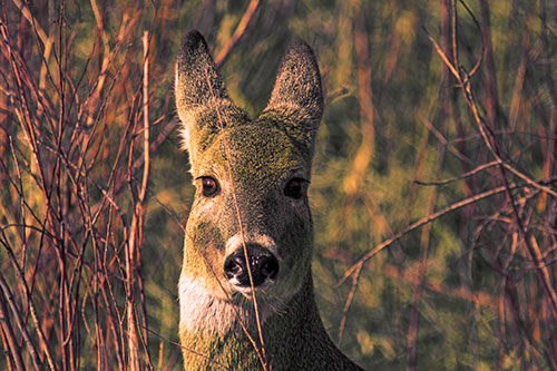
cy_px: 186
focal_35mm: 1050
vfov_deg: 1.3
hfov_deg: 2.0
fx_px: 16240
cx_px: 278
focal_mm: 1050
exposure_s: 1/1250
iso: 1250
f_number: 12
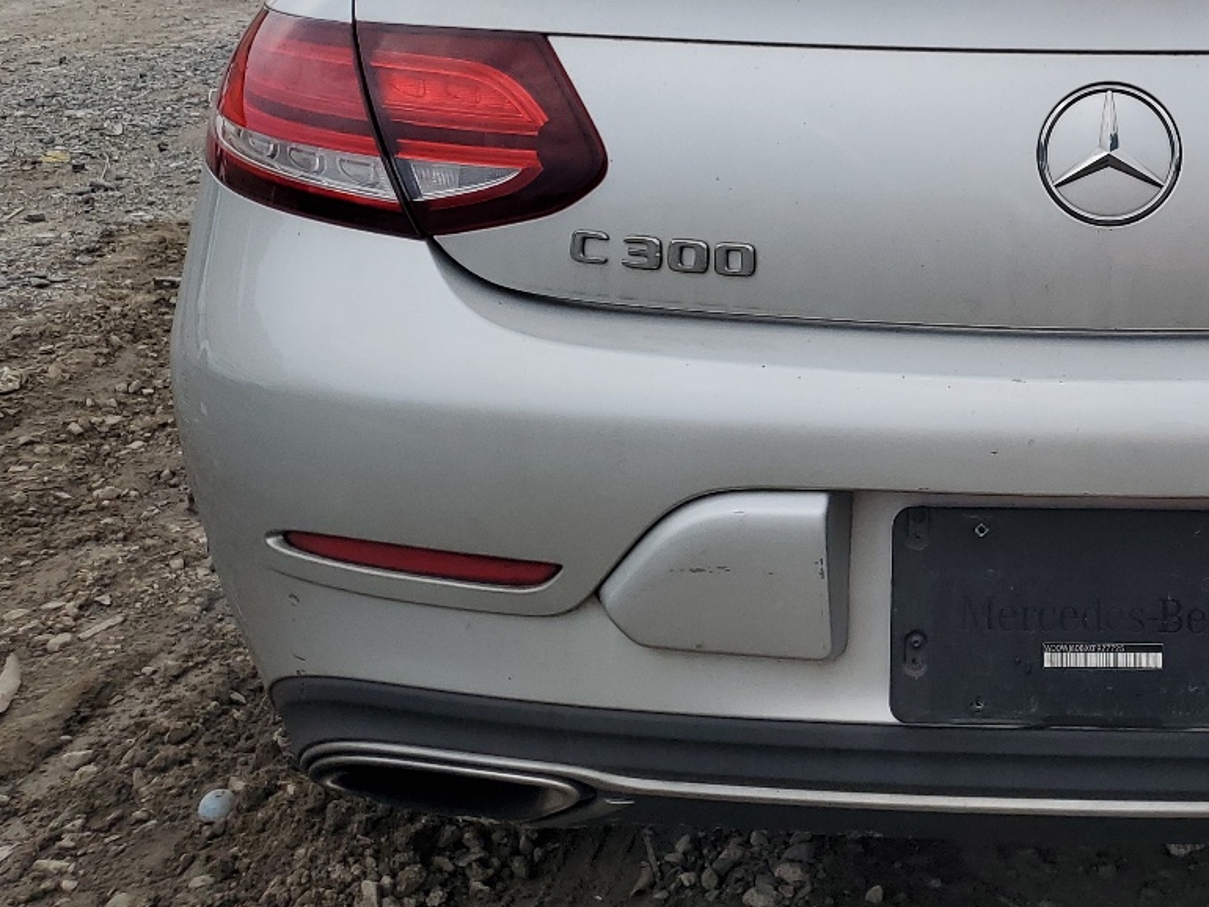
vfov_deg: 26.8
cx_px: 1121
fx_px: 1887
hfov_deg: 33.4
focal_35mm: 54
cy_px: 250
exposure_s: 1/1667
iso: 50
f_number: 1.5
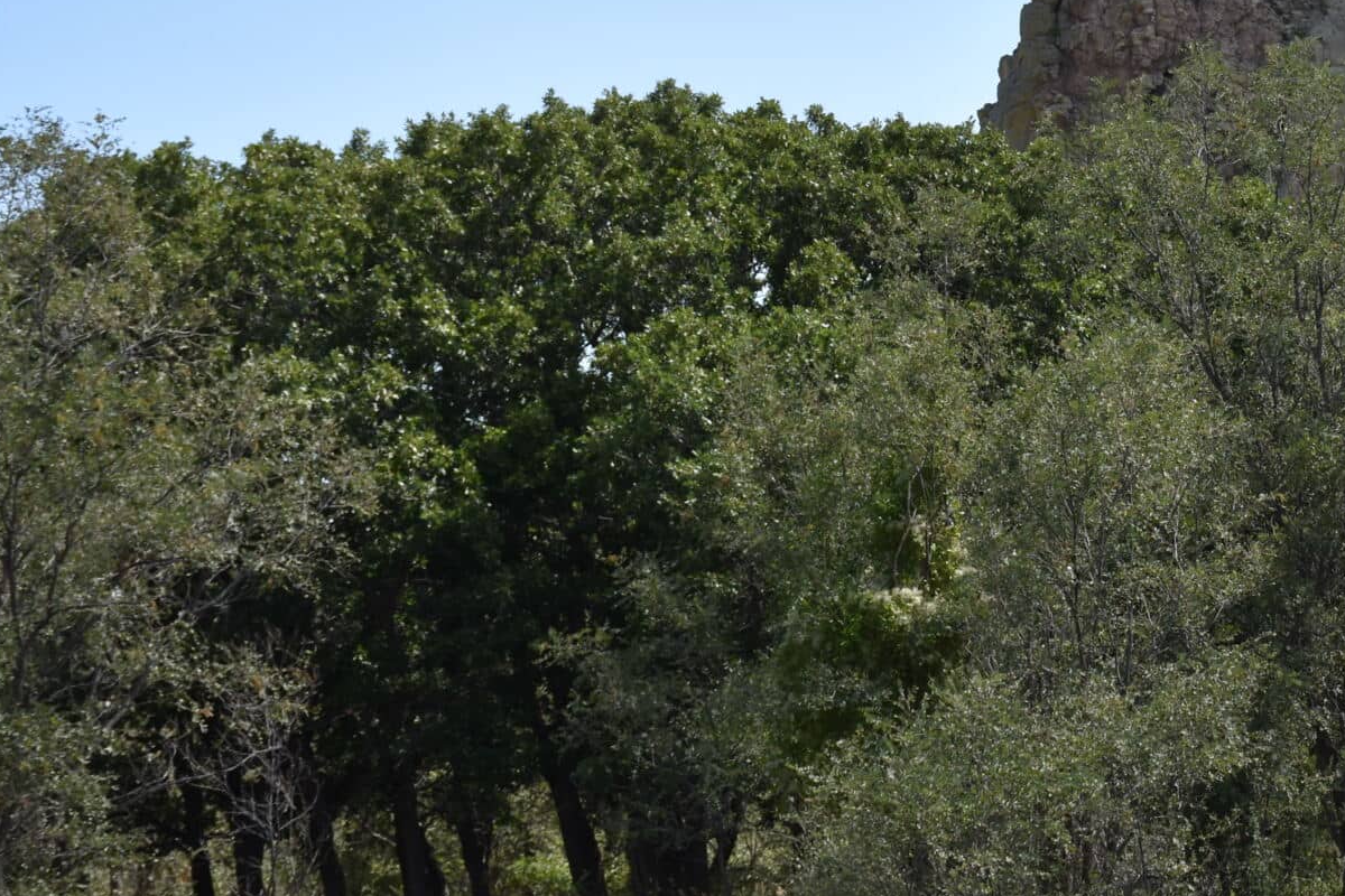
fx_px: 4782
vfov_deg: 10.7
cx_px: 1429
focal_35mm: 128
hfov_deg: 15.6
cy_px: 118
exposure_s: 1/250
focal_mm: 40
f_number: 7.1
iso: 100
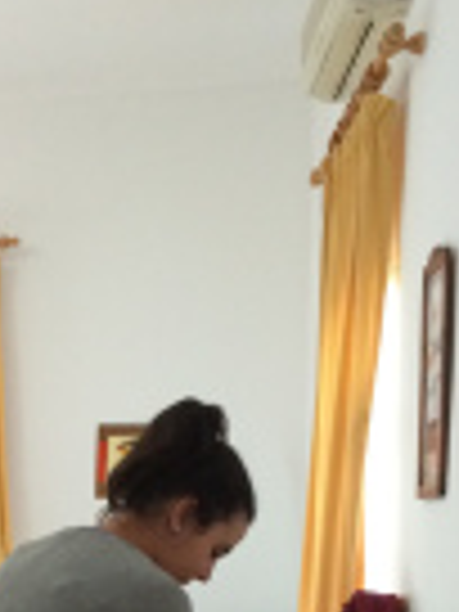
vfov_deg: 22.9
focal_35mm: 77
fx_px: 1361
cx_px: -92
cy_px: 763
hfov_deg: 18.2
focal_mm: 4.15
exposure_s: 1/30
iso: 250
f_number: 2.2
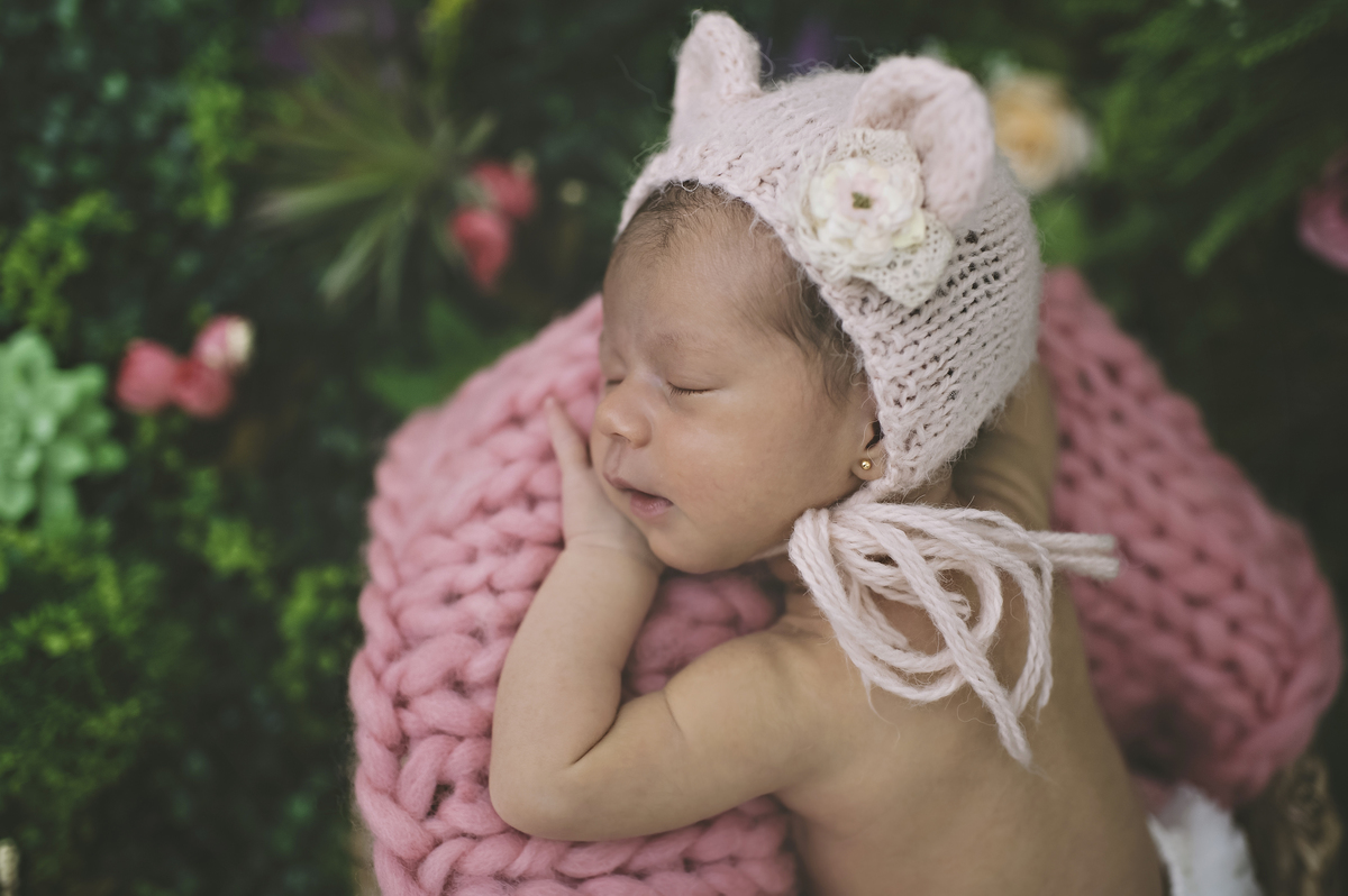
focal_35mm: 35
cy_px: 448
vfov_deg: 37.8
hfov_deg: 54.5
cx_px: 674
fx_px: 1309
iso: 320
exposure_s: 1/160
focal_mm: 35
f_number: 2.2
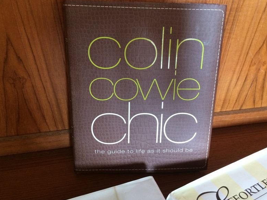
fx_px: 270
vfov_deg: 40.7
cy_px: 99
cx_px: 143
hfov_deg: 52.6
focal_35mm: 35
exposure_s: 1/30
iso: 200
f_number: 2.2
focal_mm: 4.12
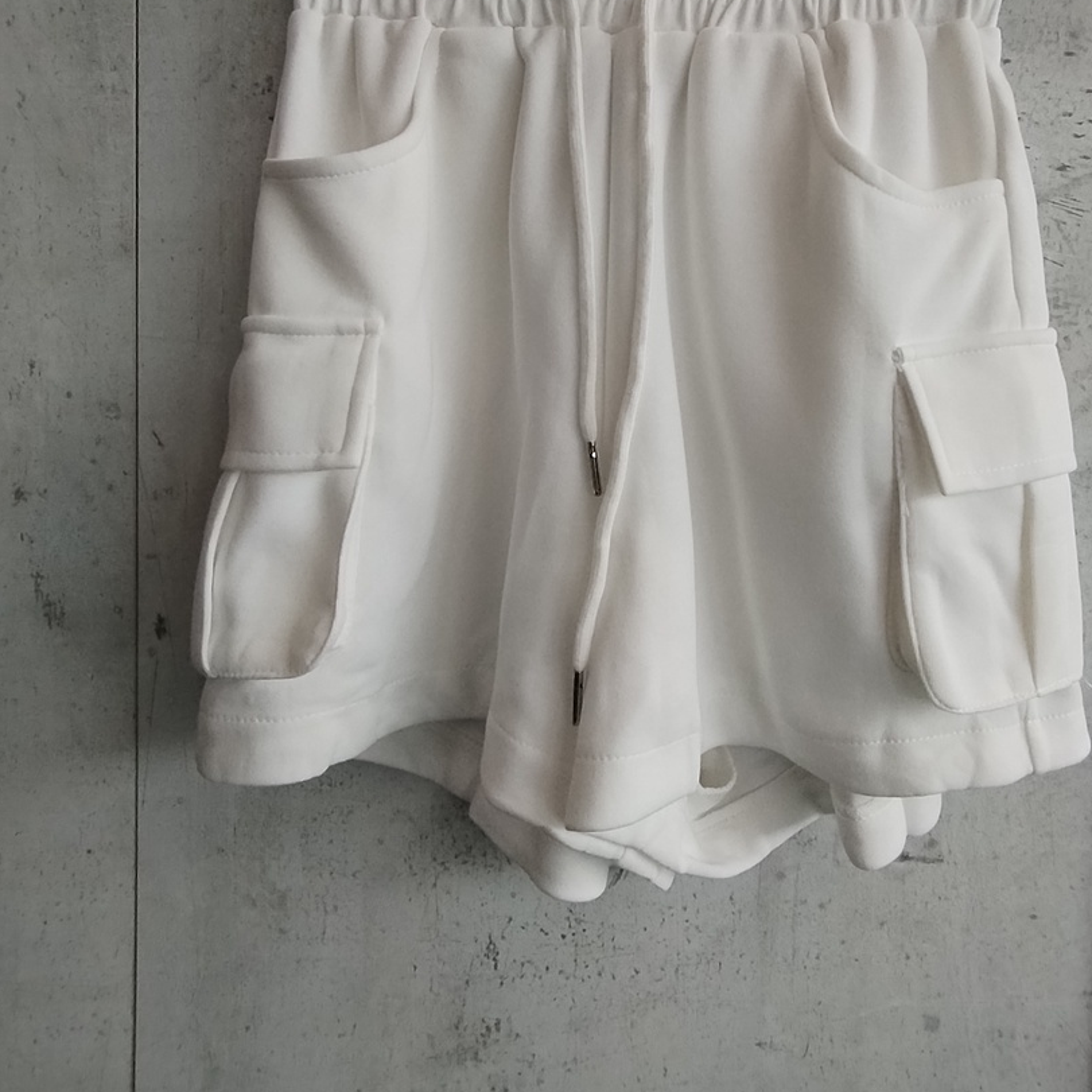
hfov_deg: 64.5
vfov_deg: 63.3
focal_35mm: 24
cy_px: 357
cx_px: 646
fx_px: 857
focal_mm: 1.42
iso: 100
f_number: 2.2
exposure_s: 1/153
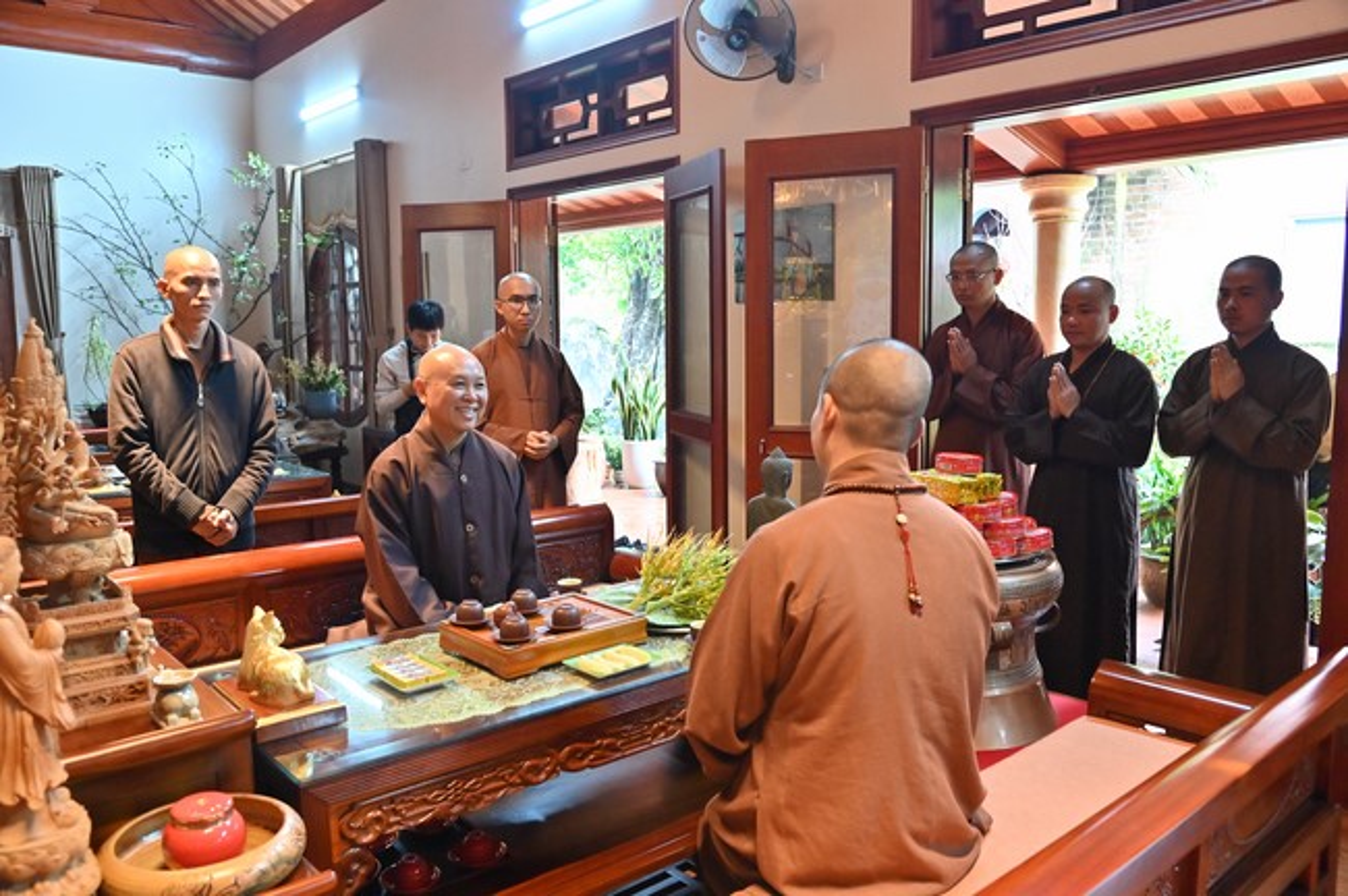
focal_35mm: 28
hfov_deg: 65.5
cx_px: 674
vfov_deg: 46.3
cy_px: 448
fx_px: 1047
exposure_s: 1/80
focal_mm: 28
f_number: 5
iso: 4000
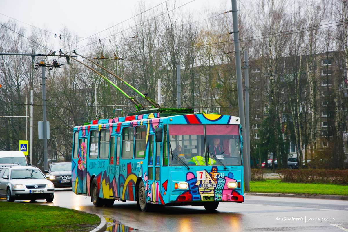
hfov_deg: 16.1
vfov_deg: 10.8
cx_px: 174
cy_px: 116
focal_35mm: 128
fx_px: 1232
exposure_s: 1/320
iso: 400
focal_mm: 85
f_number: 5.6
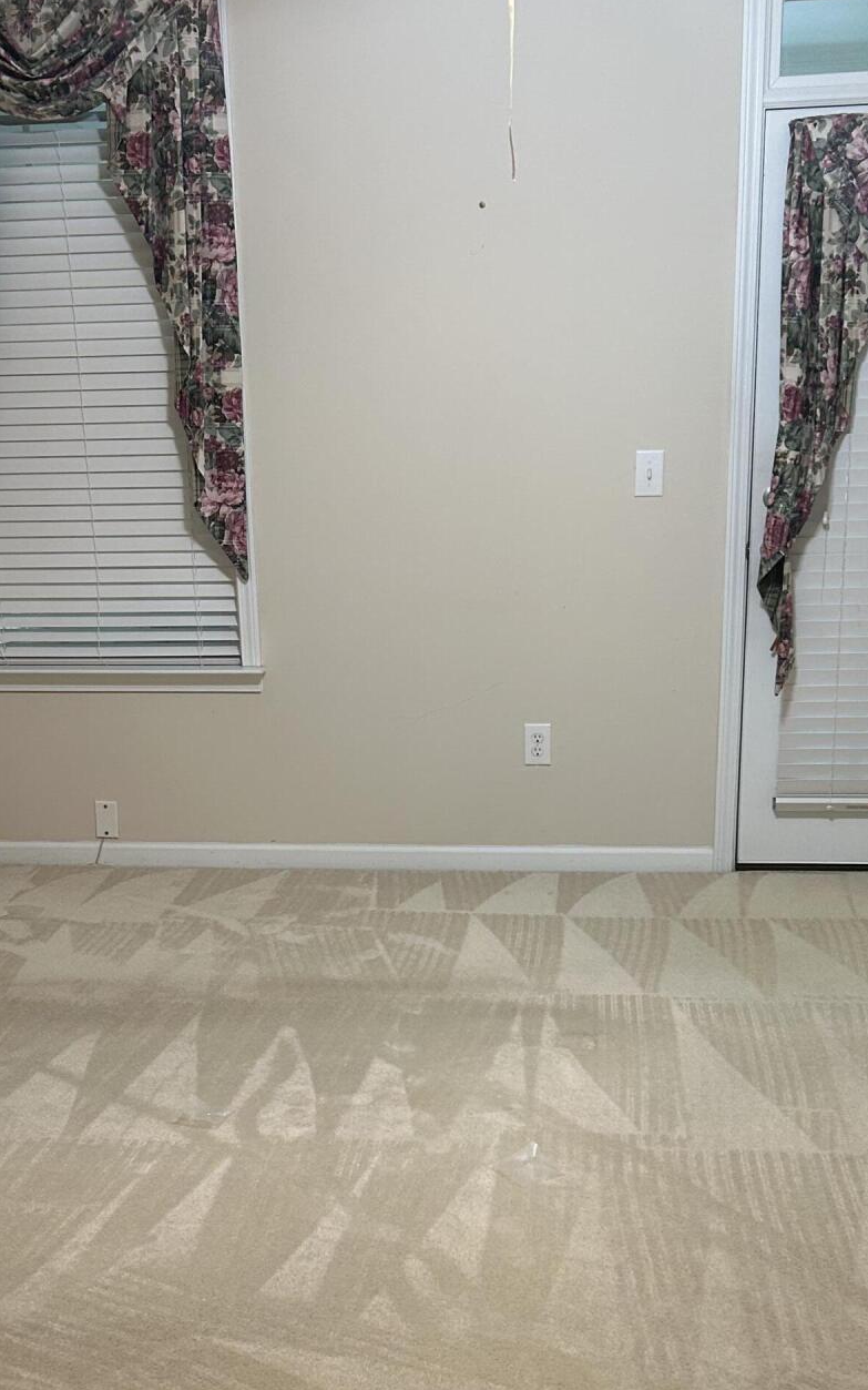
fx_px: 1666
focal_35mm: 44
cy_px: 922
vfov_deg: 44.6
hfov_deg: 29.2
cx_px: 439
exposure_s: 1/60
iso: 160
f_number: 1.5
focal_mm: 5.7
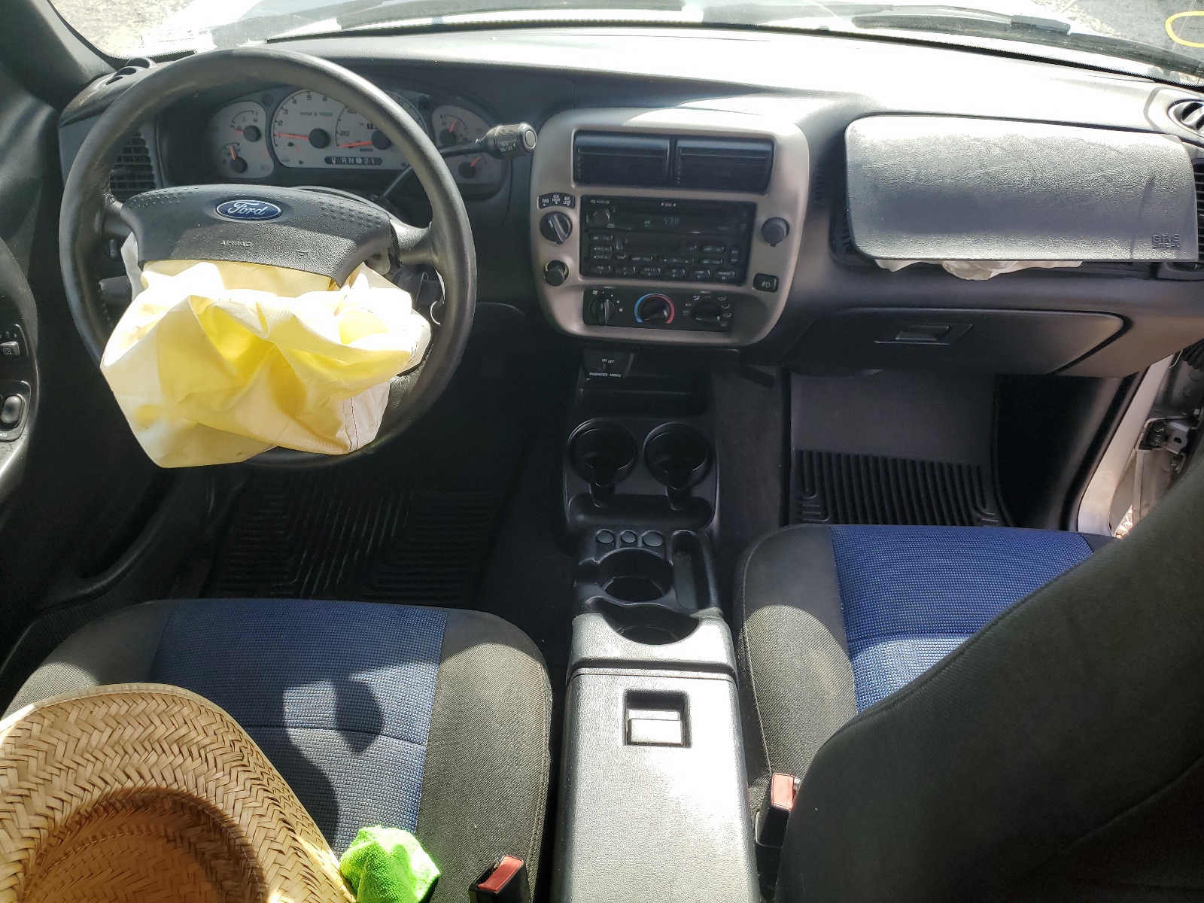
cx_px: 602
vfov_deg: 53.1
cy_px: 452
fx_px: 904
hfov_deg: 67.3
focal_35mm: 26
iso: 50
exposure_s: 1/588
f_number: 1.5
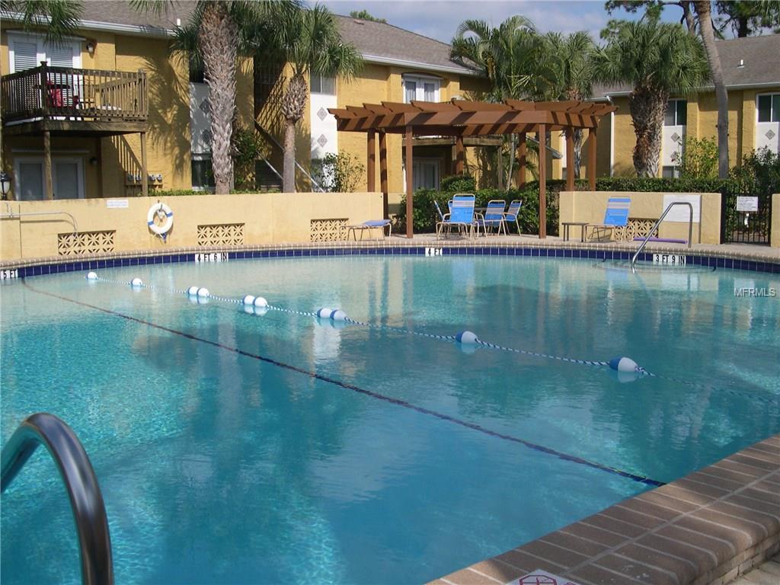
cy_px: 292
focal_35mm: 38
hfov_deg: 49.0
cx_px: 390
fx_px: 856
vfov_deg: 37.7
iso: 100
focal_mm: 8
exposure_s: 1/251
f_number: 7.6
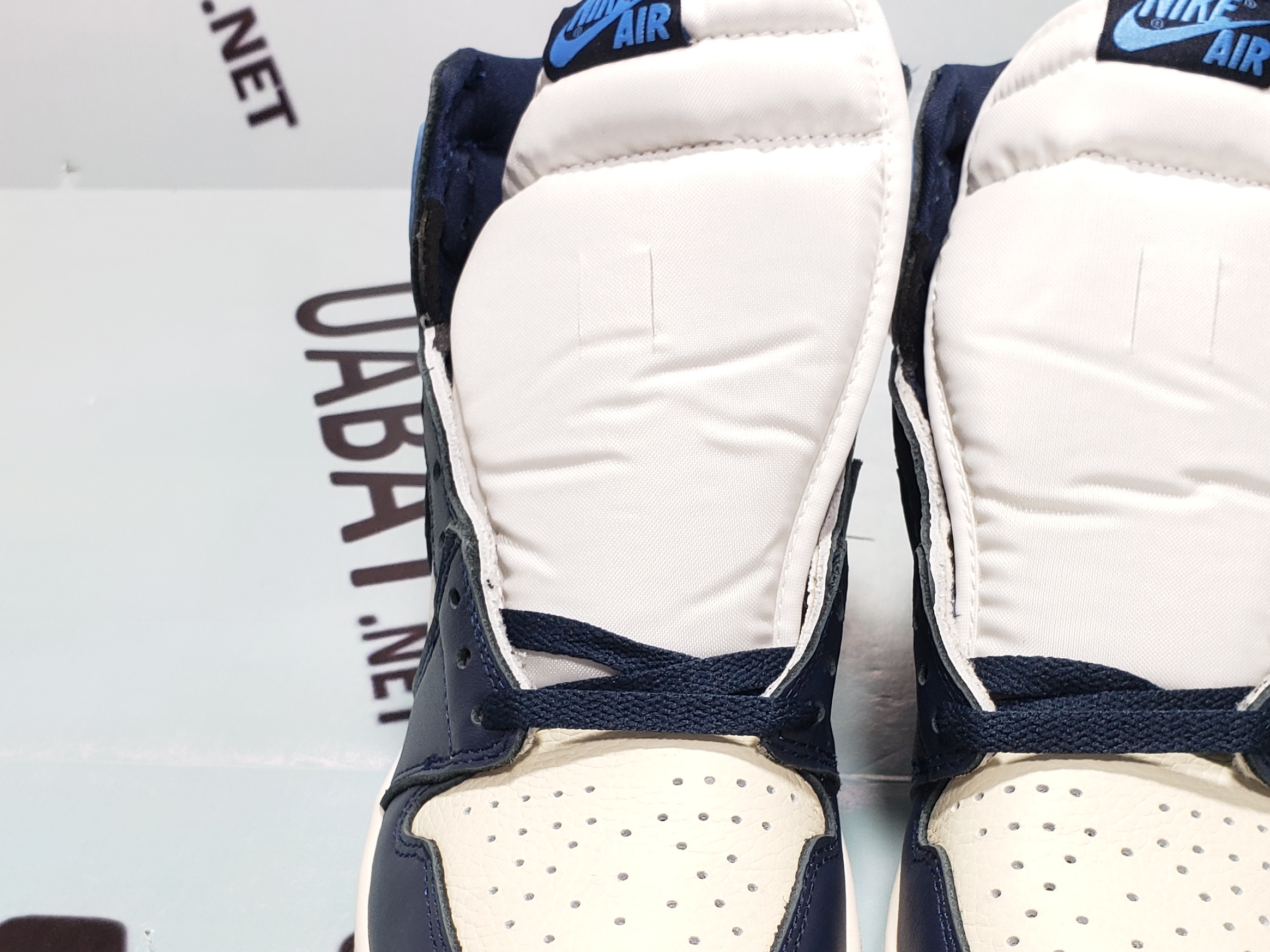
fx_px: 1651
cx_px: 734
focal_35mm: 45
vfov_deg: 31.7
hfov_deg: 42.0
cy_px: 702
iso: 100
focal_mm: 4.3
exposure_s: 1/50
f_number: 1.5
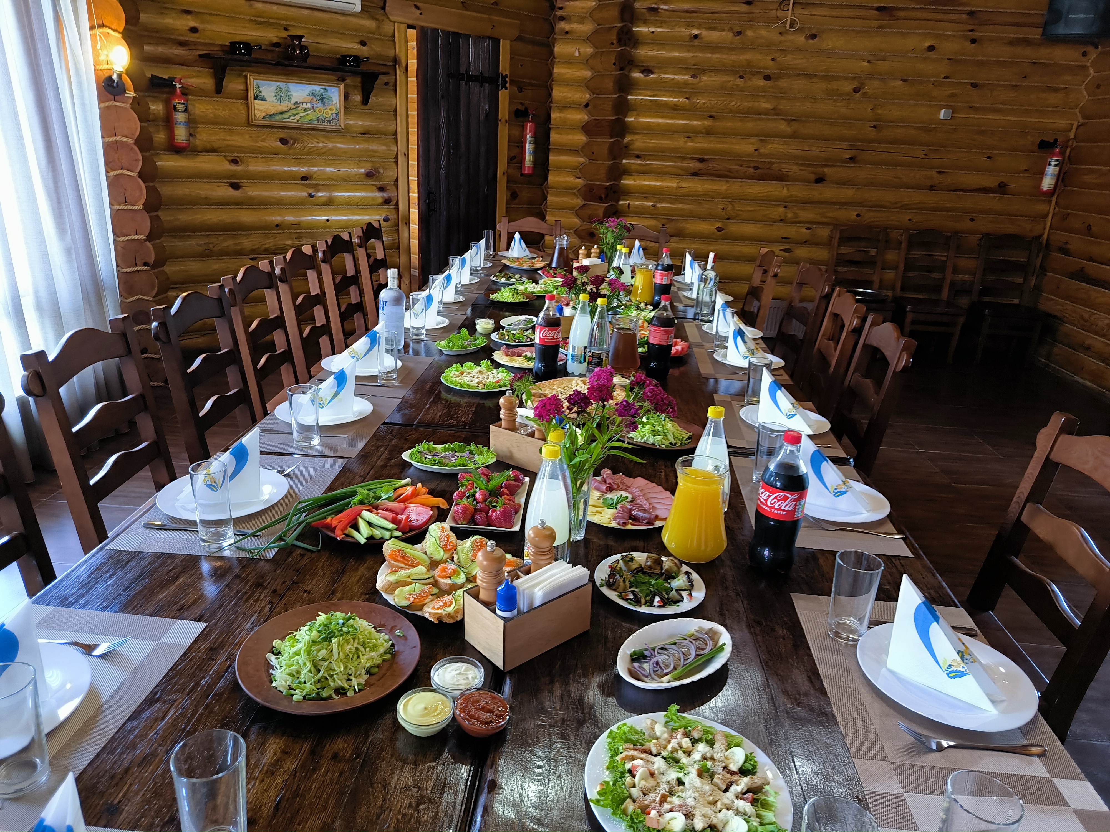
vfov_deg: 56.8
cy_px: 416
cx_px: 555
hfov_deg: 71.6
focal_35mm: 24
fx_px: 770
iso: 1456
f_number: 1.7
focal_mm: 5.24
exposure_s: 1/33.3
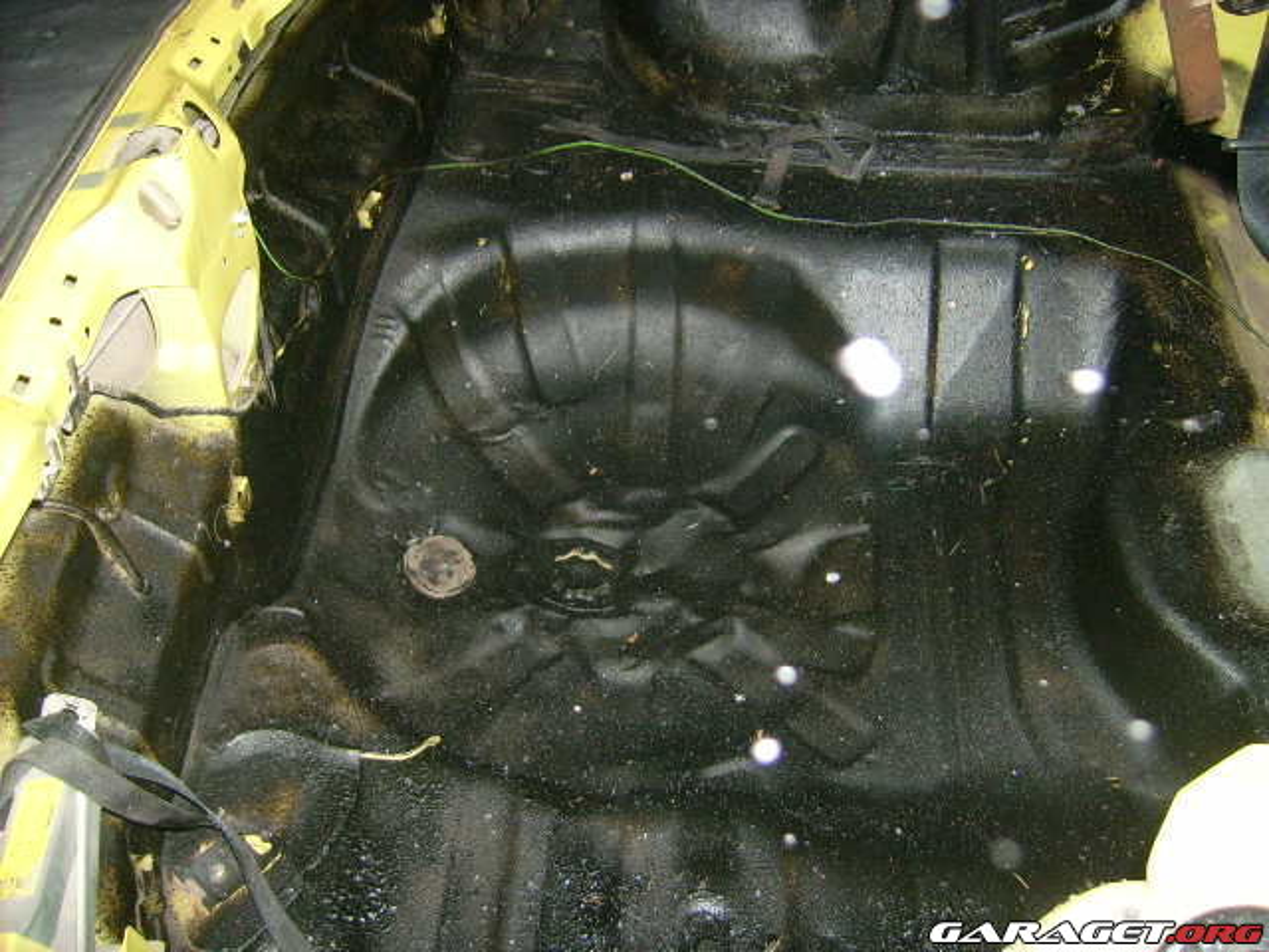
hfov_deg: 52.6
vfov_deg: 40.7
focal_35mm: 35
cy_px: 476
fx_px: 1283
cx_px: 634
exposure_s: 1/60
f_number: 2.8
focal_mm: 5.95
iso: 100
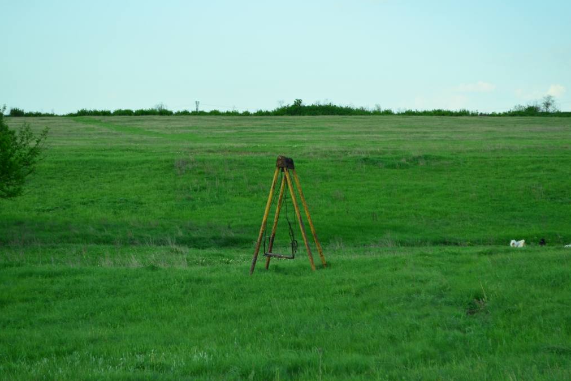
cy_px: 190
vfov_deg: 16.4
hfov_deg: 24.3
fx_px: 1324
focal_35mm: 84
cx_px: 288
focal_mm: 55
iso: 250
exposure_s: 1/250
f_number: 7.1
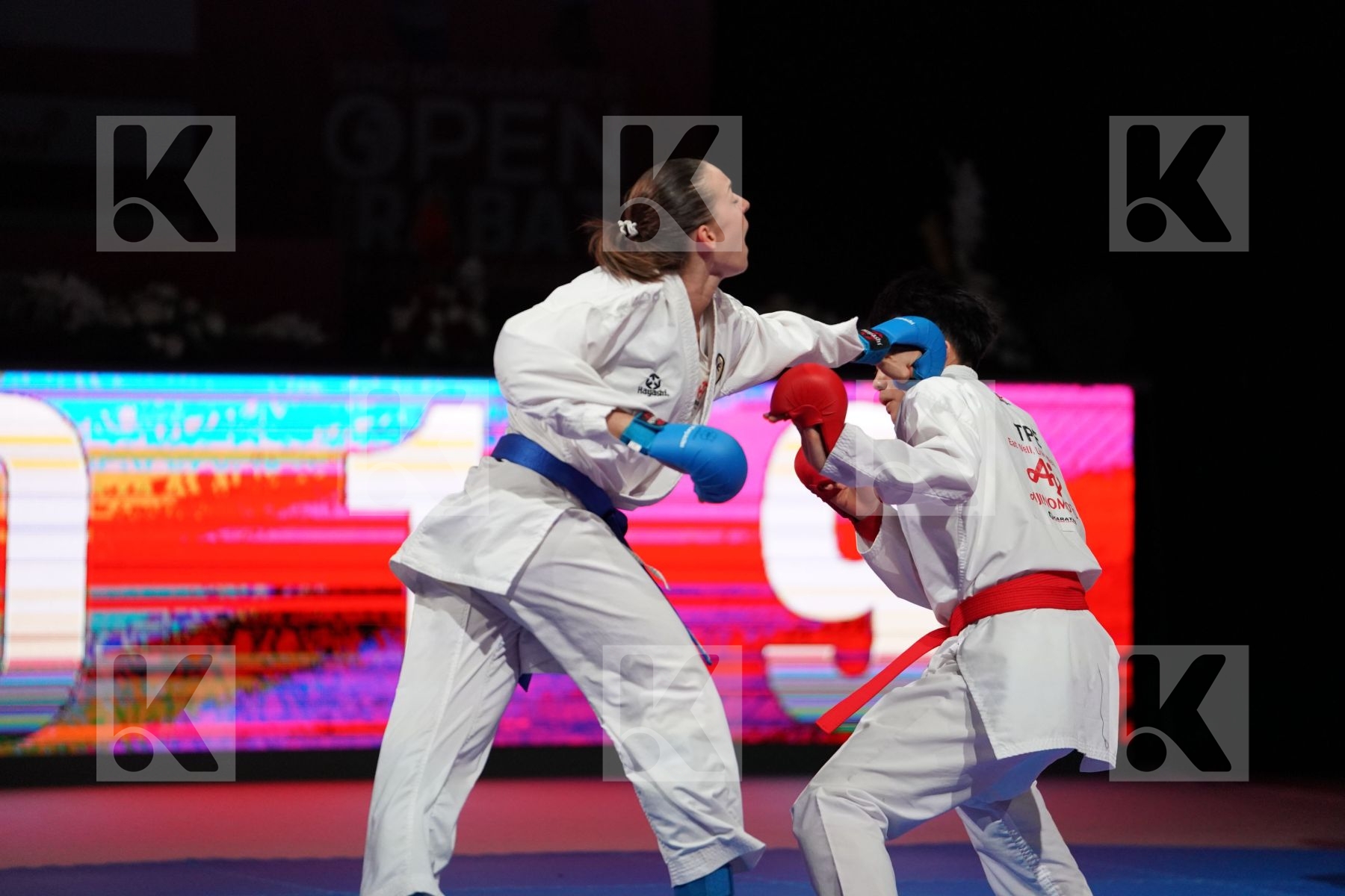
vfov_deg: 6.9
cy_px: 448
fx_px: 7472
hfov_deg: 10.3
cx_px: 672
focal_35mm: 200
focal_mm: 200
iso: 3200
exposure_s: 1/1000
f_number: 2.8
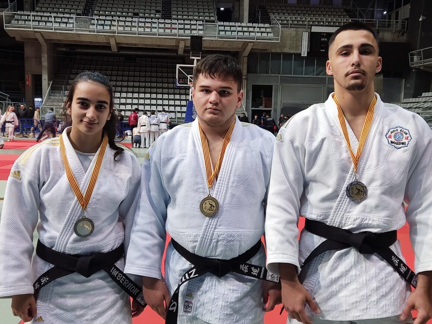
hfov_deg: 47.9
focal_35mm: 39
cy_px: 162
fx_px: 487
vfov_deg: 36.8
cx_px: 216
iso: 358
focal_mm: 4.71
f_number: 1.79
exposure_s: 1/50
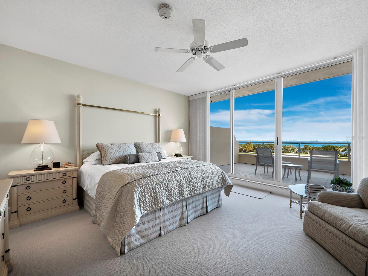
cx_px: 184
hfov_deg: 102.1
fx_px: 149
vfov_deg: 85.7
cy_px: 138
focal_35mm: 14
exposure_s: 1/10
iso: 400
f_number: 11
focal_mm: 7
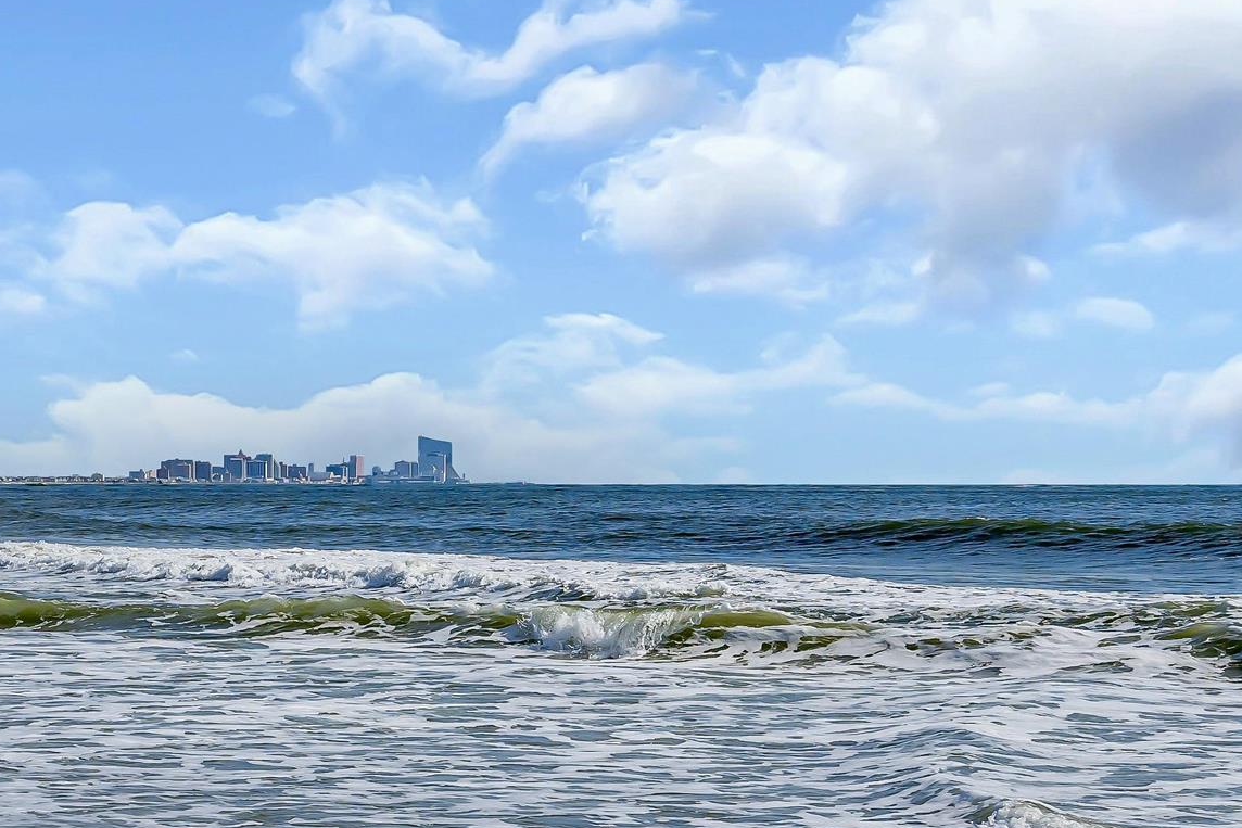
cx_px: 17
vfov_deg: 14.6
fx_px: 3243
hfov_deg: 21.0
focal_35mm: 94
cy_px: 442
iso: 200
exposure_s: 1/1600
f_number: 8
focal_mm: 35
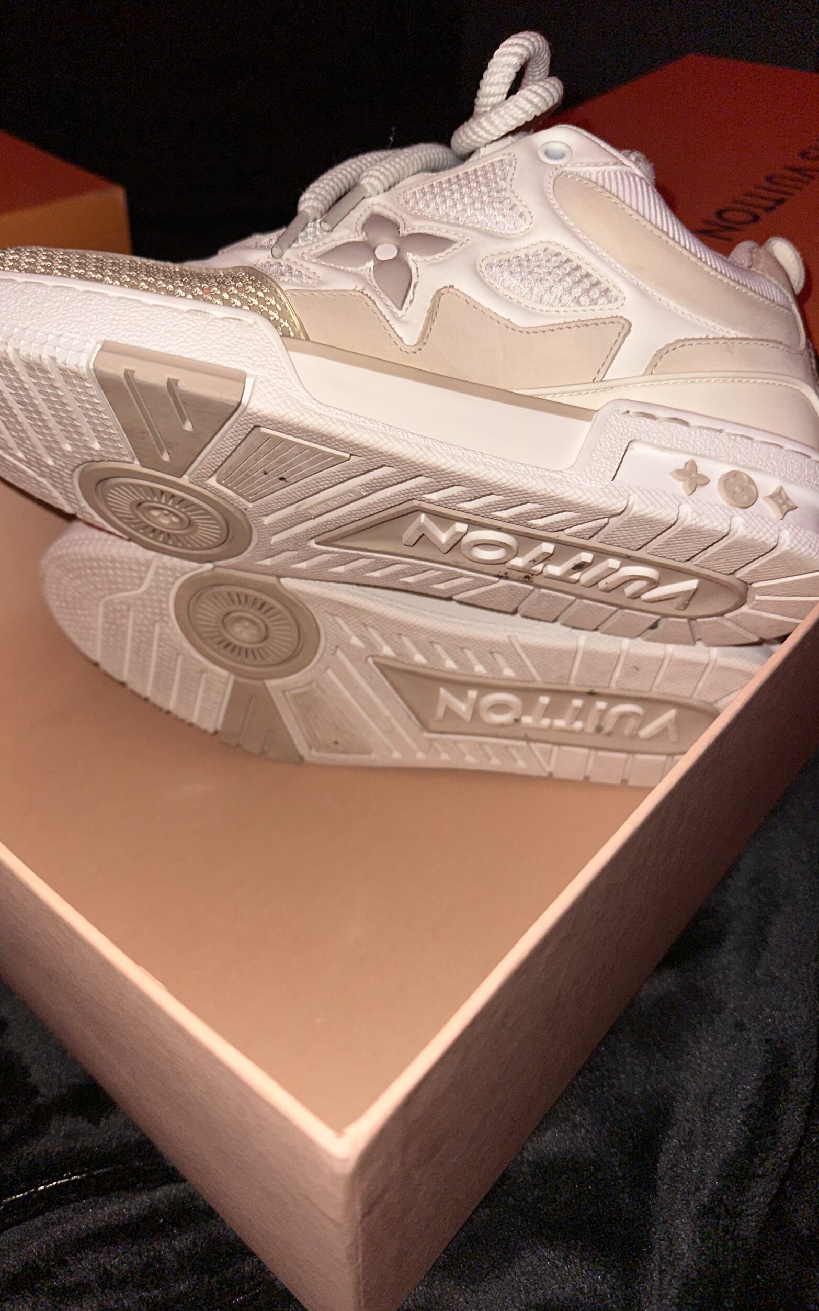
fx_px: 928
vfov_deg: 70.4
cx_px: 356
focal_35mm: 26
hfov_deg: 47.5
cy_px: 662
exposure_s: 1/4
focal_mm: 6.86
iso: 50
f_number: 1.78
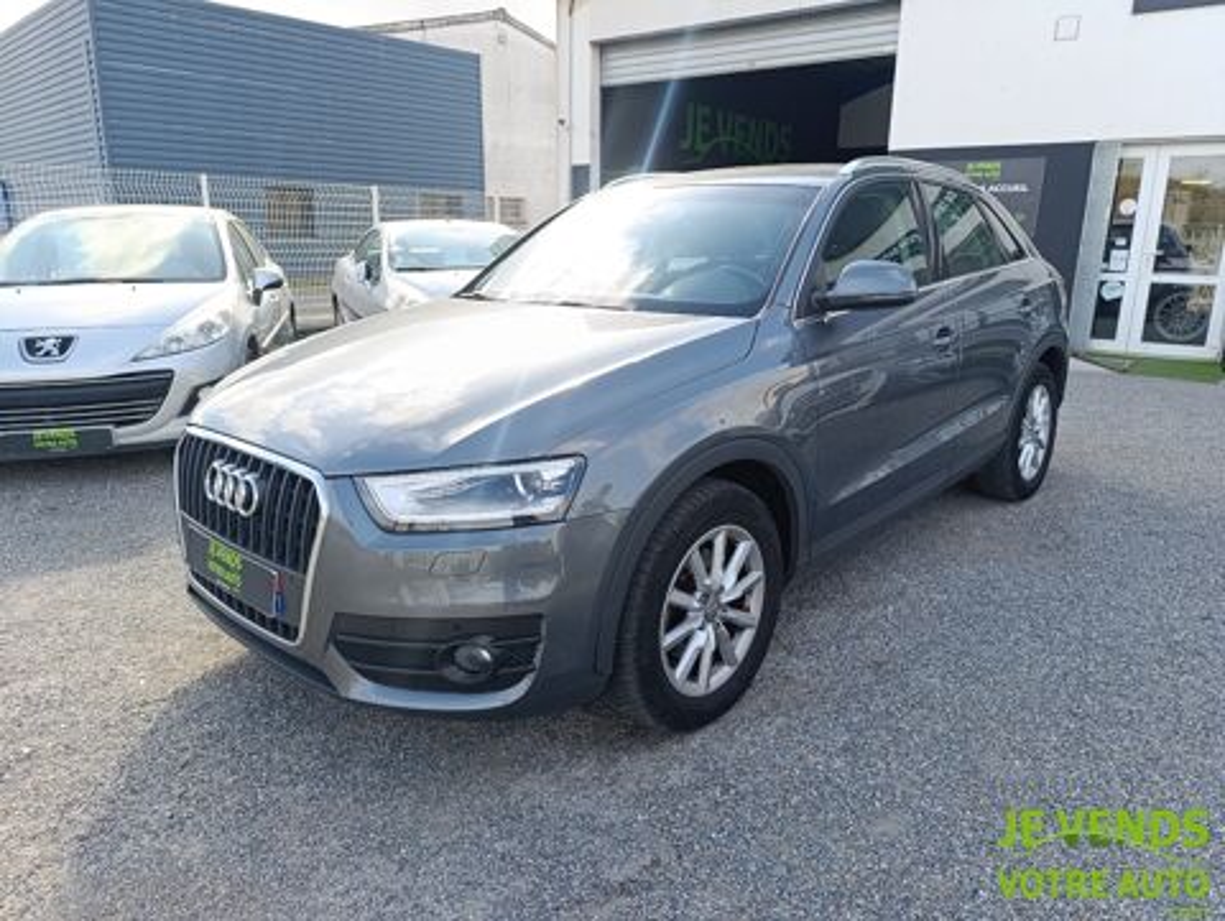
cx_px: 612
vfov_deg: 59.0
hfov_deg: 73.9
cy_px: 460
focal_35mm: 23
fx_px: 815
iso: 50
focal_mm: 6.14
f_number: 1.6
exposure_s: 1/125
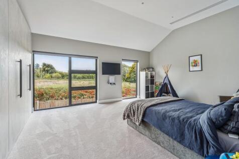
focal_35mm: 16
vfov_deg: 73.7
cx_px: 120
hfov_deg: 96.8
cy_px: 80
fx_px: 106
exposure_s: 1/15
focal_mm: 16
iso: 320
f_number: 5.6
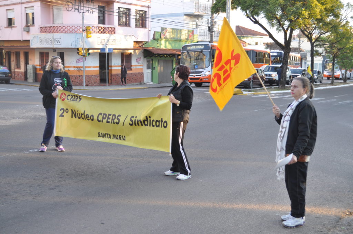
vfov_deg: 28.0
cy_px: 117
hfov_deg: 41.2
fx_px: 470
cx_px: 176
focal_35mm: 48
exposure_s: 1/30
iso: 200
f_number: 5
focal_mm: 32
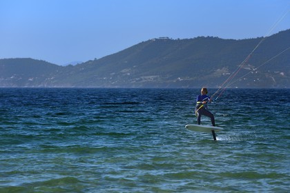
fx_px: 1611
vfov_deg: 6.9
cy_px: 96
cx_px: 145
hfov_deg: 10.3
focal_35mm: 200
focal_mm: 200
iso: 200
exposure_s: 1/500
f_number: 9
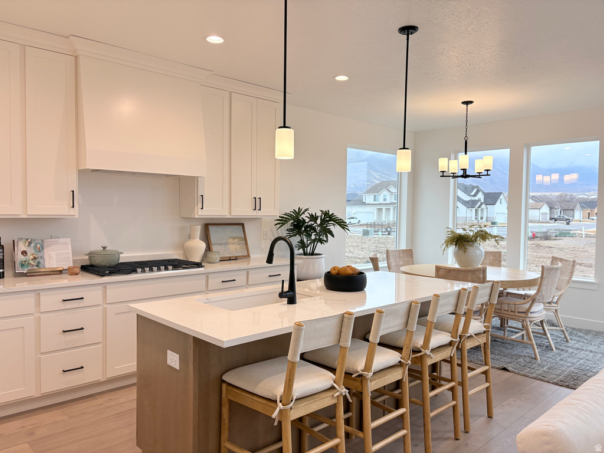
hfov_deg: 67.3
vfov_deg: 53.1
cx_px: 302
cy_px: 226
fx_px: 454
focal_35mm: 26
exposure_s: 1/250
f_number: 1.6
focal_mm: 5.96
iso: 64
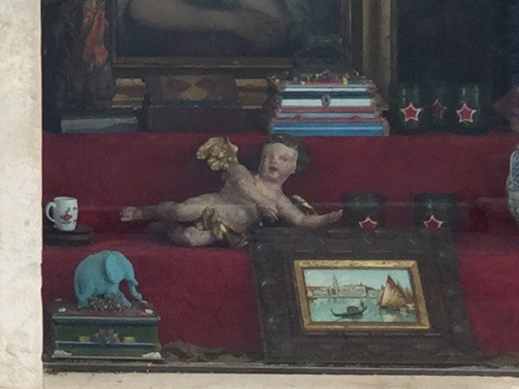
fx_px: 2700
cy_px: -91
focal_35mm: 180
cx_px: -356
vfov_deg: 8.2
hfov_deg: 10.4
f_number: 2.4
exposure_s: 1/110
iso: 25
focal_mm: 3.3
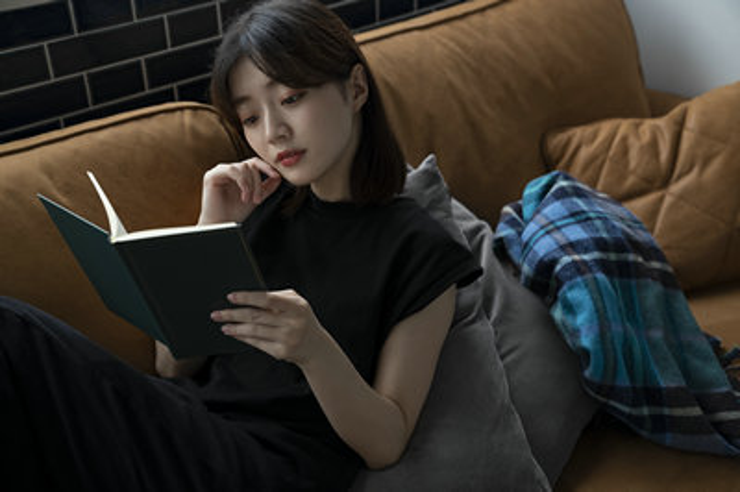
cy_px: 246
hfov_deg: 40.4
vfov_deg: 27.5
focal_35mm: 49
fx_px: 1006
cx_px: 370
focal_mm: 49
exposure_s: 1/250
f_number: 4
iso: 800
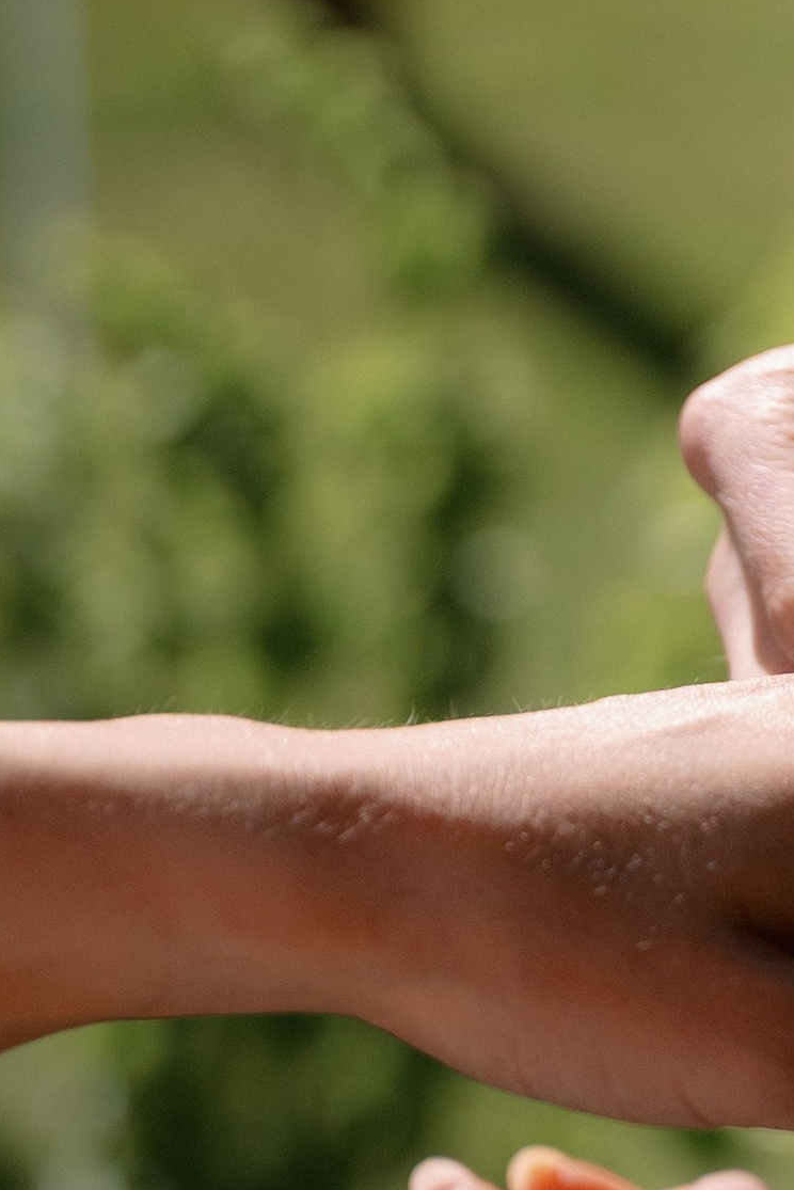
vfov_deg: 8.5
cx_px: 1364
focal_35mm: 241
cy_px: 226
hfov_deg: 5.6
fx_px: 7968
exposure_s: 1/8000
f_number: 2.8
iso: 160
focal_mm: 70
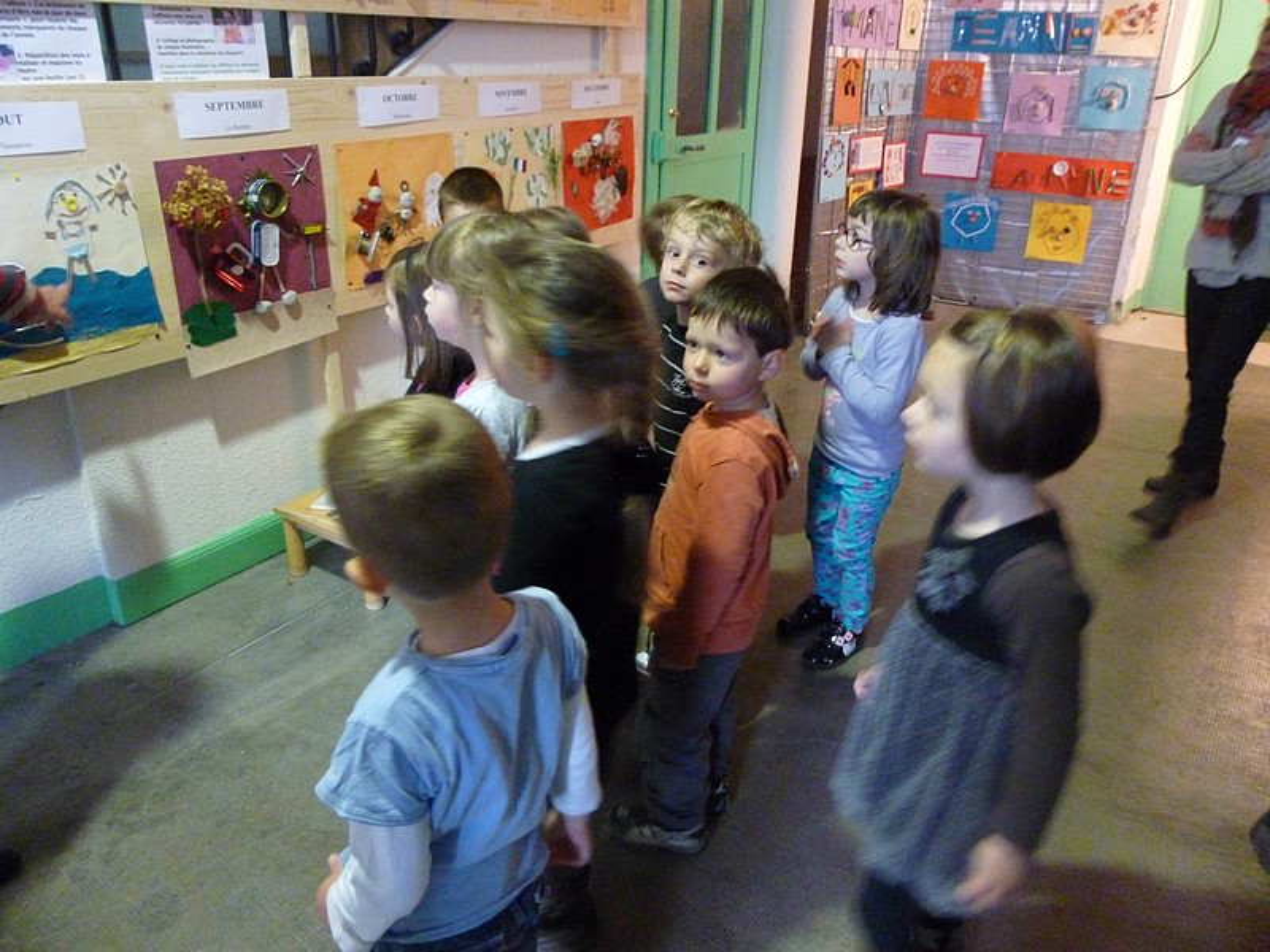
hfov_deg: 69.4
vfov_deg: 54.9
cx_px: 635
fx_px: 917
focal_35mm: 25
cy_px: 476
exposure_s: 1/10
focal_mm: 4.5
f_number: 3.1
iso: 800
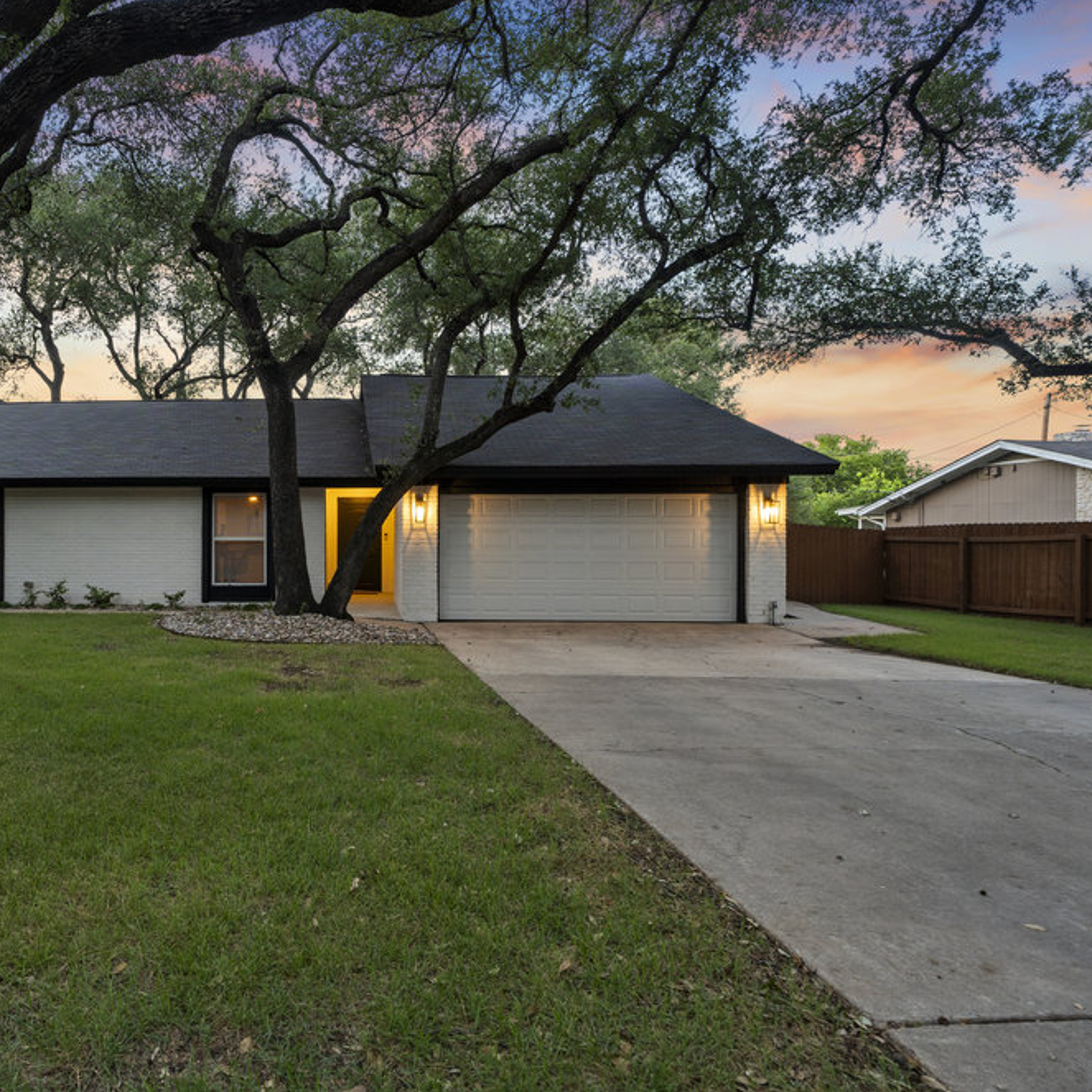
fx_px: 749
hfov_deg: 69.0
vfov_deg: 72.1
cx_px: 321
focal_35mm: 21
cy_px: 531
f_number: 8
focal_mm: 16
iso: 400
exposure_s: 1/4
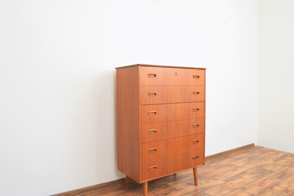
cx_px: 147
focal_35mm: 27
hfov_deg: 67.4
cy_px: 98
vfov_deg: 47.9
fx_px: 220
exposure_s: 4
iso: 100
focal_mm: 18
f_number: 22
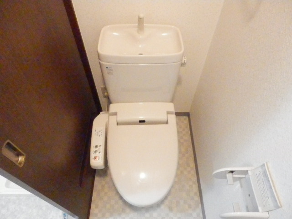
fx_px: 202
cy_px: 110
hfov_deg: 71.6
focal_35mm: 24
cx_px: 146
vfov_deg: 56.8
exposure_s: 1/100
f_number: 3
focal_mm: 4.2
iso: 6400
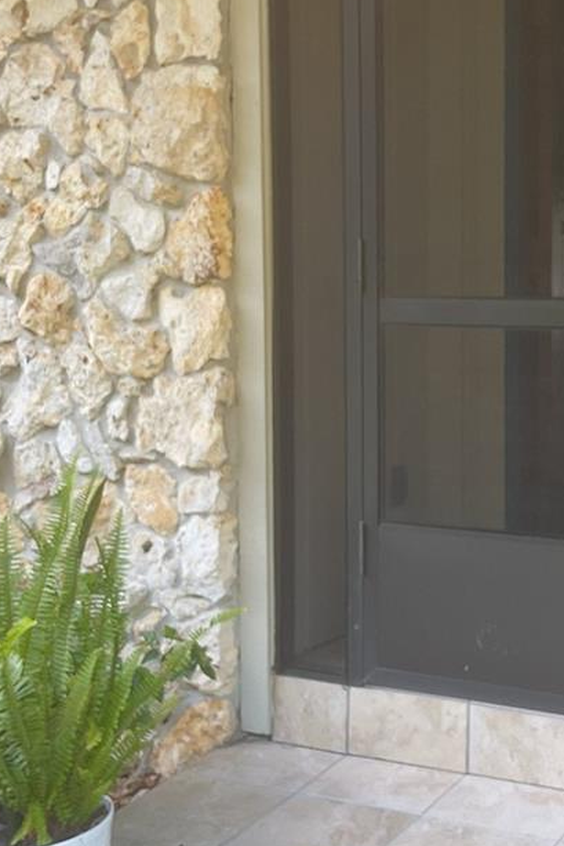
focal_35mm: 59
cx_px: 488
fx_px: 1386
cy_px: 364
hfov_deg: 22.5
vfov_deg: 33.9
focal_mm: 3
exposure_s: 1/60
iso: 50
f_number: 1.8
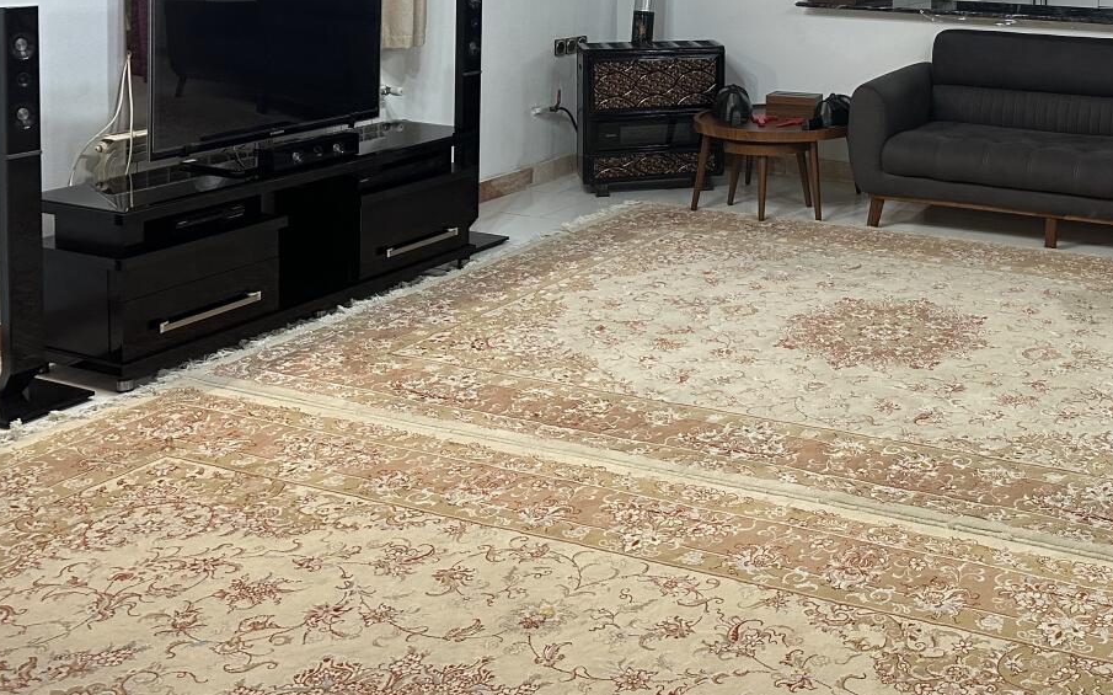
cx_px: 953
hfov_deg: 41.6
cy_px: 5
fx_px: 1365
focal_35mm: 45
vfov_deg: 27.0
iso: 200
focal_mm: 6.86
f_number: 1.78
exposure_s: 1/121
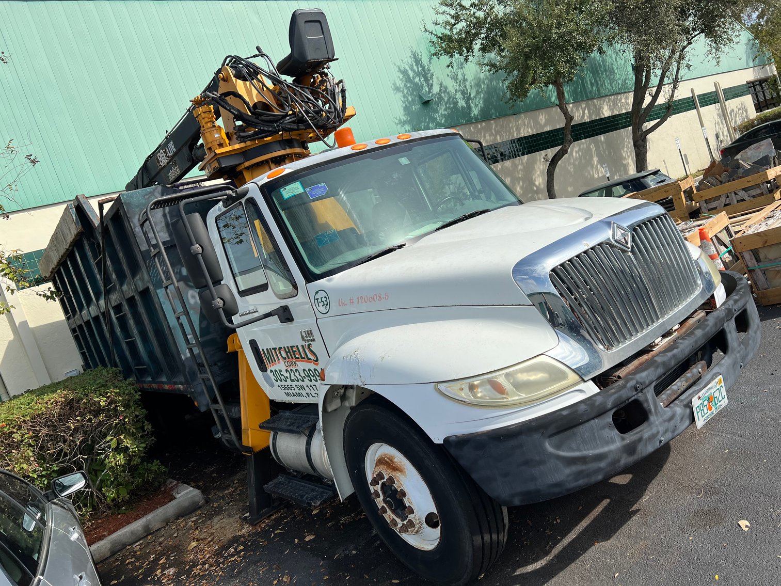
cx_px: 390
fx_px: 587
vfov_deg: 53.1
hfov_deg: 67.3
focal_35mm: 26
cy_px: 293
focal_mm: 5.7
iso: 50
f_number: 1.5
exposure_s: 1/5319
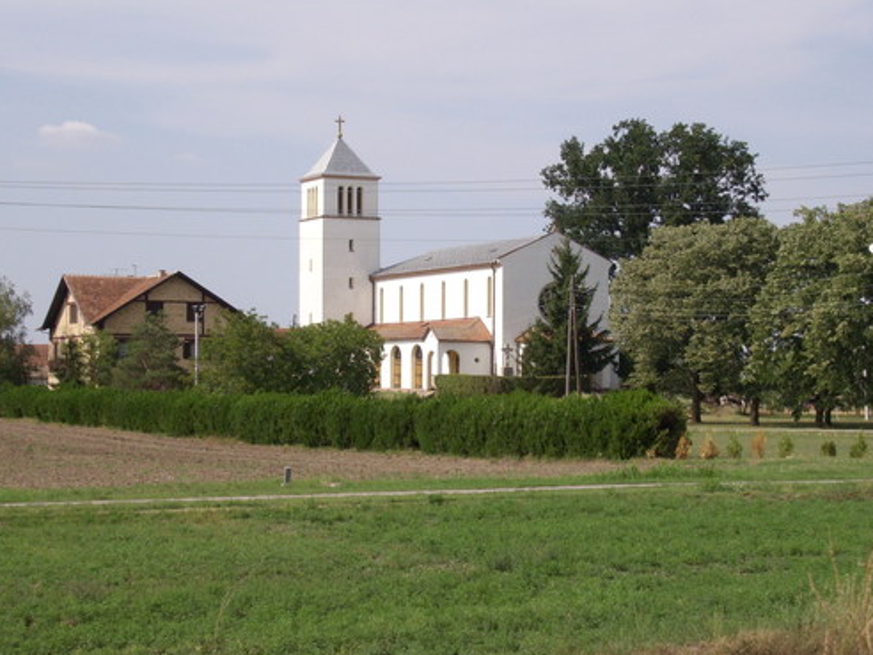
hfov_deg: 31.2
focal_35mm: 62
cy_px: 329
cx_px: 435
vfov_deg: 23.7
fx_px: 1564
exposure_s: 1/1091
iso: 200
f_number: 5.7
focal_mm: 11.8
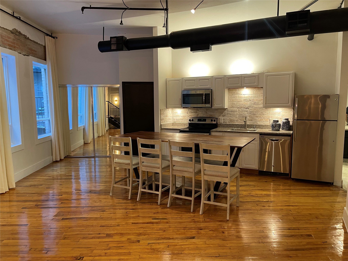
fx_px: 261
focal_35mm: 26
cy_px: 130
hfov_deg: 67.3
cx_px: 174
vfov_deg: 53.1
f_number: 1.6
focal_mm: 5.1
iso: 250
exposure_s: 1/60
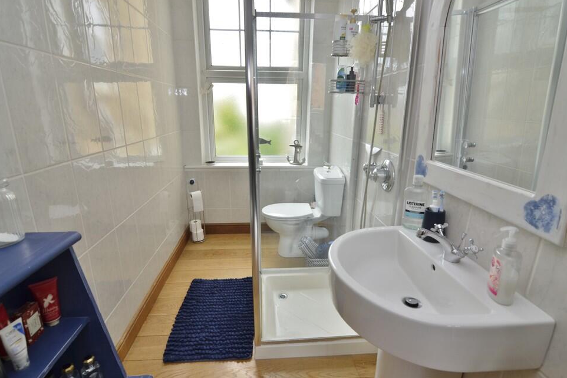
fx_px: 276
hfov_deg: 91.5
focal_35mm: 18
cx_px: 280
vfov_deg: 68.8
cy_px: 192
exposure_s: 1/60
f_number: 5.6
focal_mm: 11
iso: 400
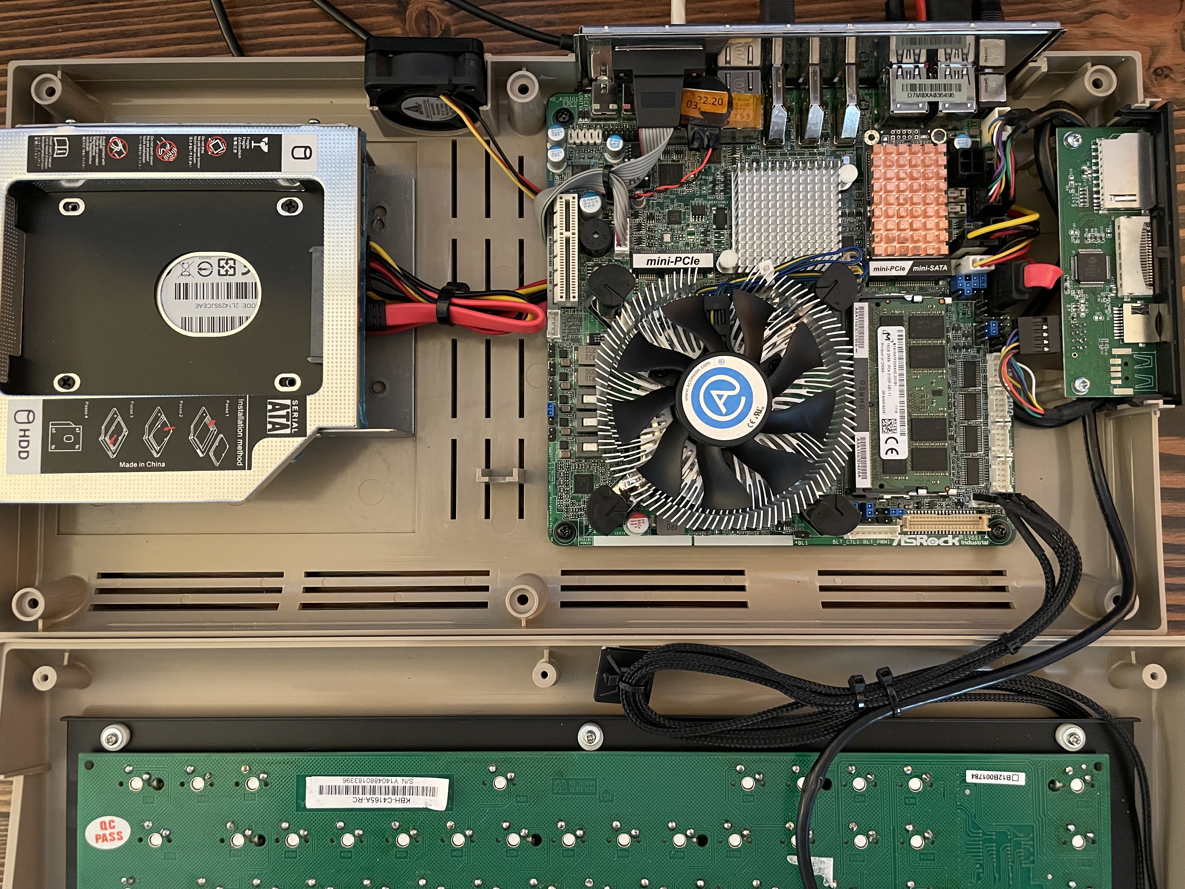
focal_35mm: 26
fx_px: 890
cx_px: 592
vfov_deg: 53.1
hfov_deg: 67.3
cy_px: 444
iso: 640
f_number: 1.6
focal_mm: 4.2
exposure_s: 1/30
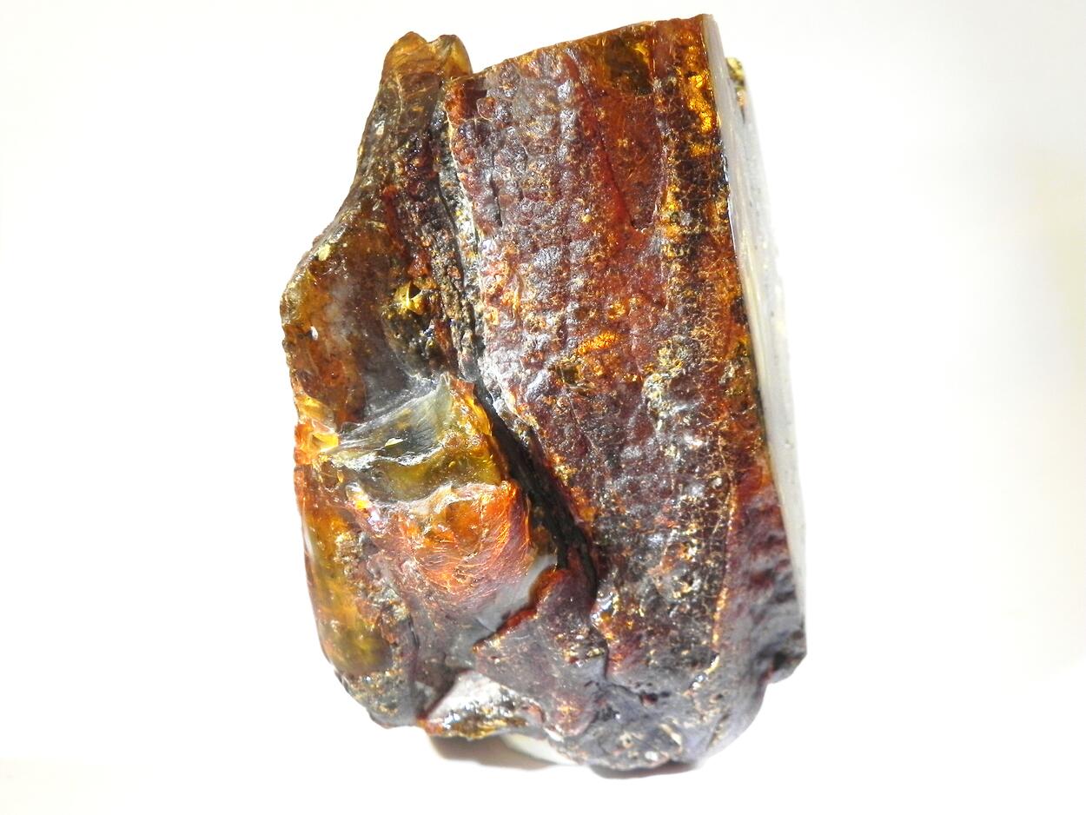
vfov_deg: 38.7
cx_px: 543
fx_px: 1161
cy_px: 408
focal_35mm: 37
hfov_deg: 50.1
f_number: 3.2
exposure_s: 1/87.5
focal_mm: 6.6
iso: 160
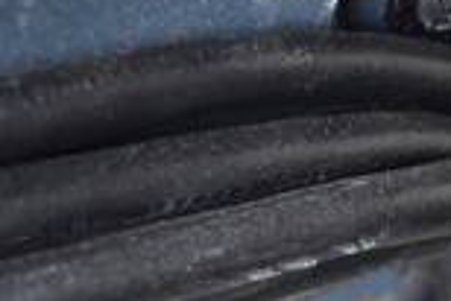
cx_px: 659
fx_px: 1342
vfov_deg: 12.2
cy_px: 459
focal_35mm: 107
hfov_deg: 17.3
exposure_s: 1/60
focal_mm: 18
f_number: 4
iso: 2000
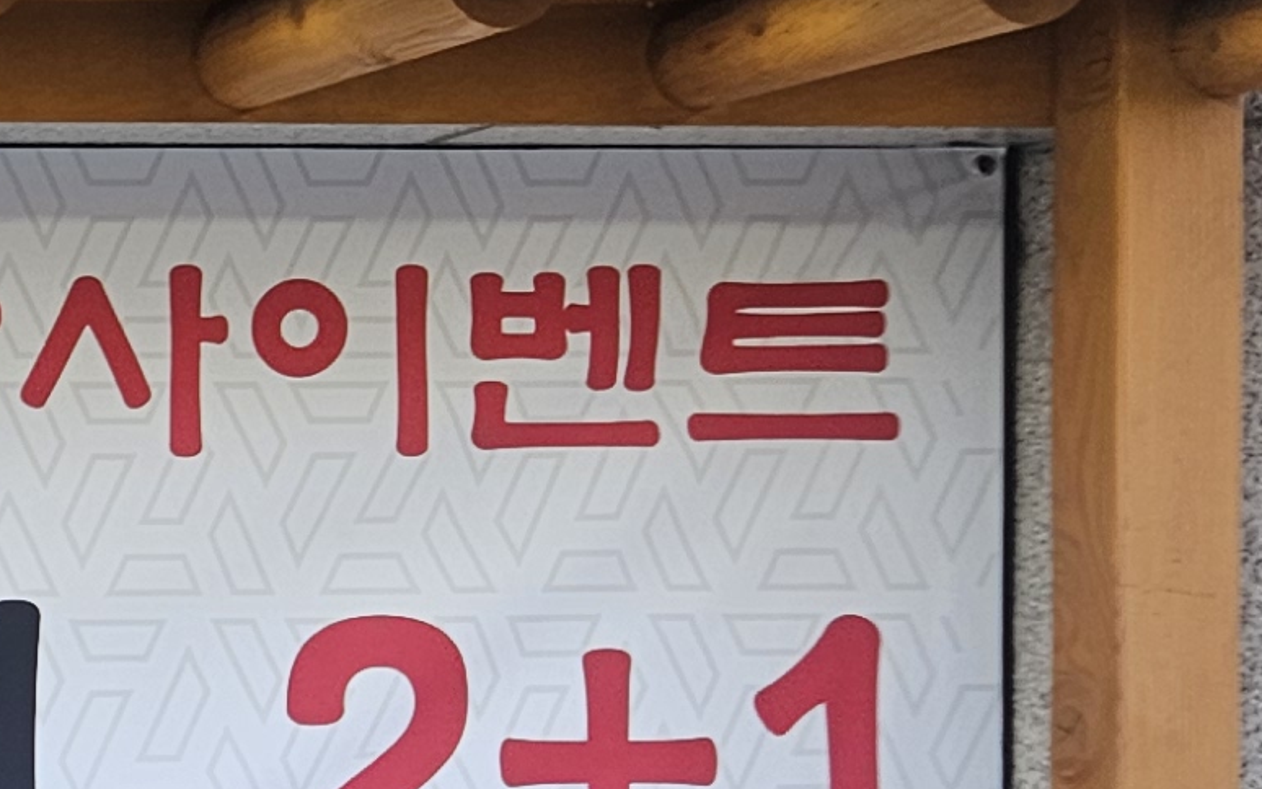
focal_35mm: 126
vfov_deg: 10.4
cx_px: -938
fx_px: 4334
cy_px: 694
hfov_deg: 14.7
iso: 40
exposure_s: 1/120
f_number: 1.8
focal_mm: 5.4
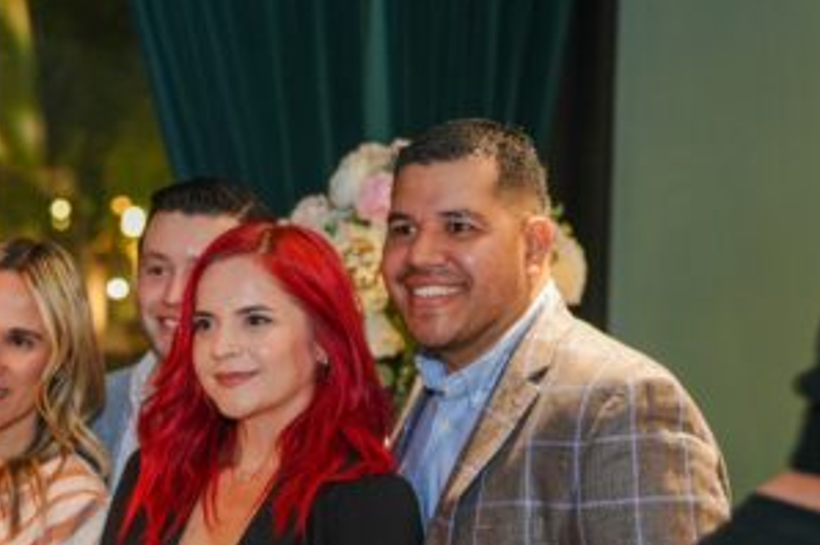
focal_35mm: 84
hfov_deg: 24.0
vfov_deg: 16.2
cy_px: 403
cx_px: 212
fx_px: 1911
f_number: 2.2
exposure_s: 1/60
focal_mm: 50
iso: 1600
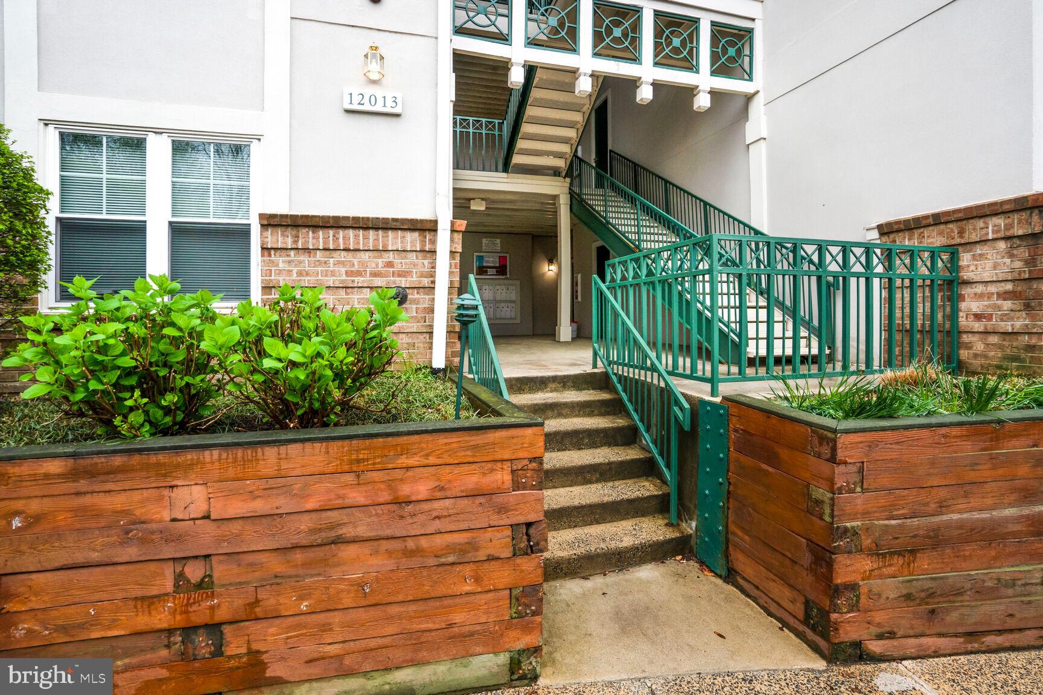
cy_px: 348
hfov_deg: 96.7
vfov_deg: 73.7
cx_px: 522
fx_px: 464
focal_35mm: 16
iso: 800
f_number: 8
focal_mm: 16
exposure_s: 1/320
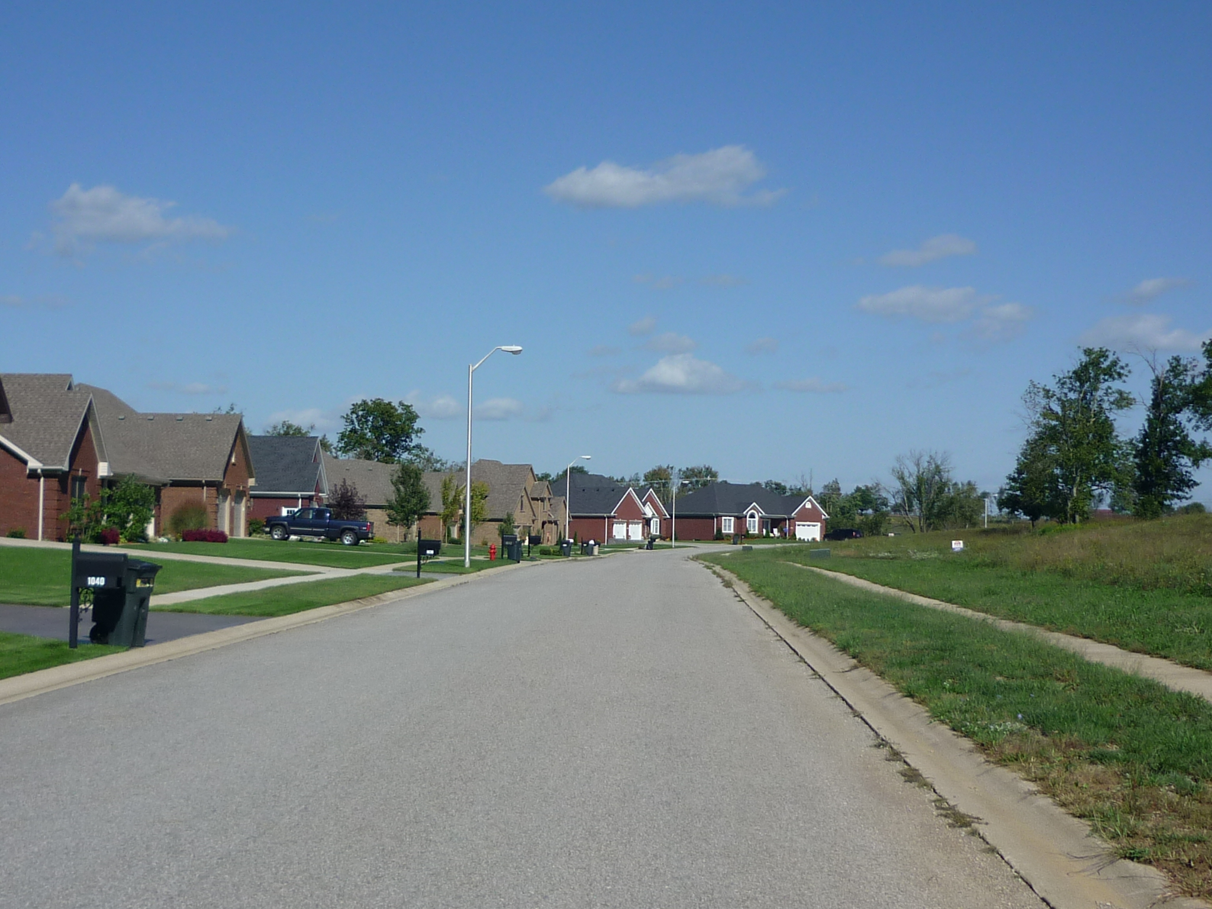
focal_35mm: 52
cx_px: 606
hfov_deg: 36.8
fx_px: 1821
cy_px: 454
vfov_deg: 28.0
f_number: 8
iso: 80
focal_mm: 5.5
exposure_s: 1/320
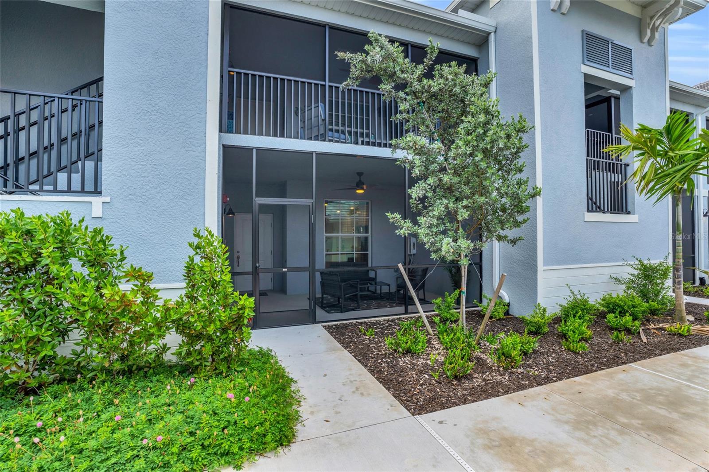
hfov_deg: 96.7
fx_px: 315
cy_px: 236
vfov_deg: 73.7
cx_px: 354
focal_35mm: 16
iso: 200
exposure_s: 1/80
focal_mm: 16
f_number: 9
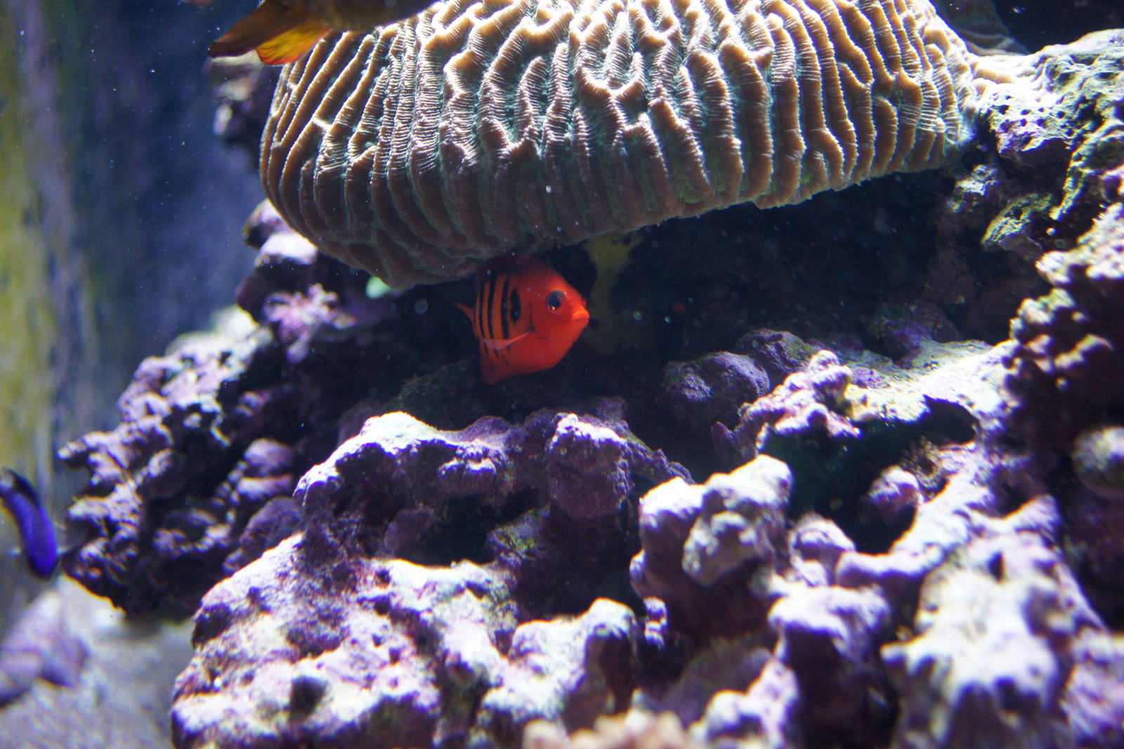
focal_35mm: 45
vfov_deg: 29.9
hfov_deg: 43.6
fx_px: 1405
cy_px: 374
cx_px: 562
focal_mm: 30
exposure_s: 1/125
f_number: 2.8
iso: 500
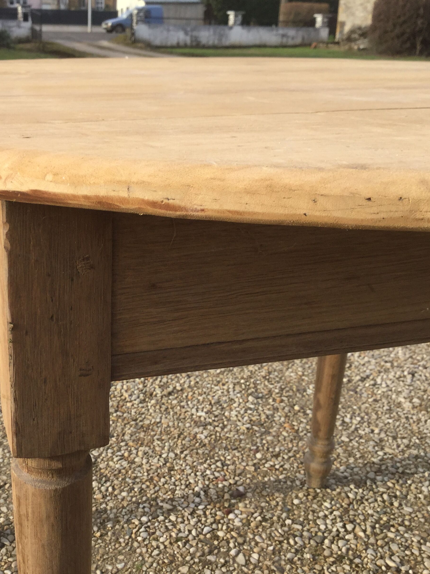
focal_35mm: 42
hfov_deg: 33.4
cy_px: 290
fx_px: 696
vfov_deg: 44.8
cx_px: 90
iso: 25
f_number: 2.4
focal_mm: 3.3
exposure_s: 1/554
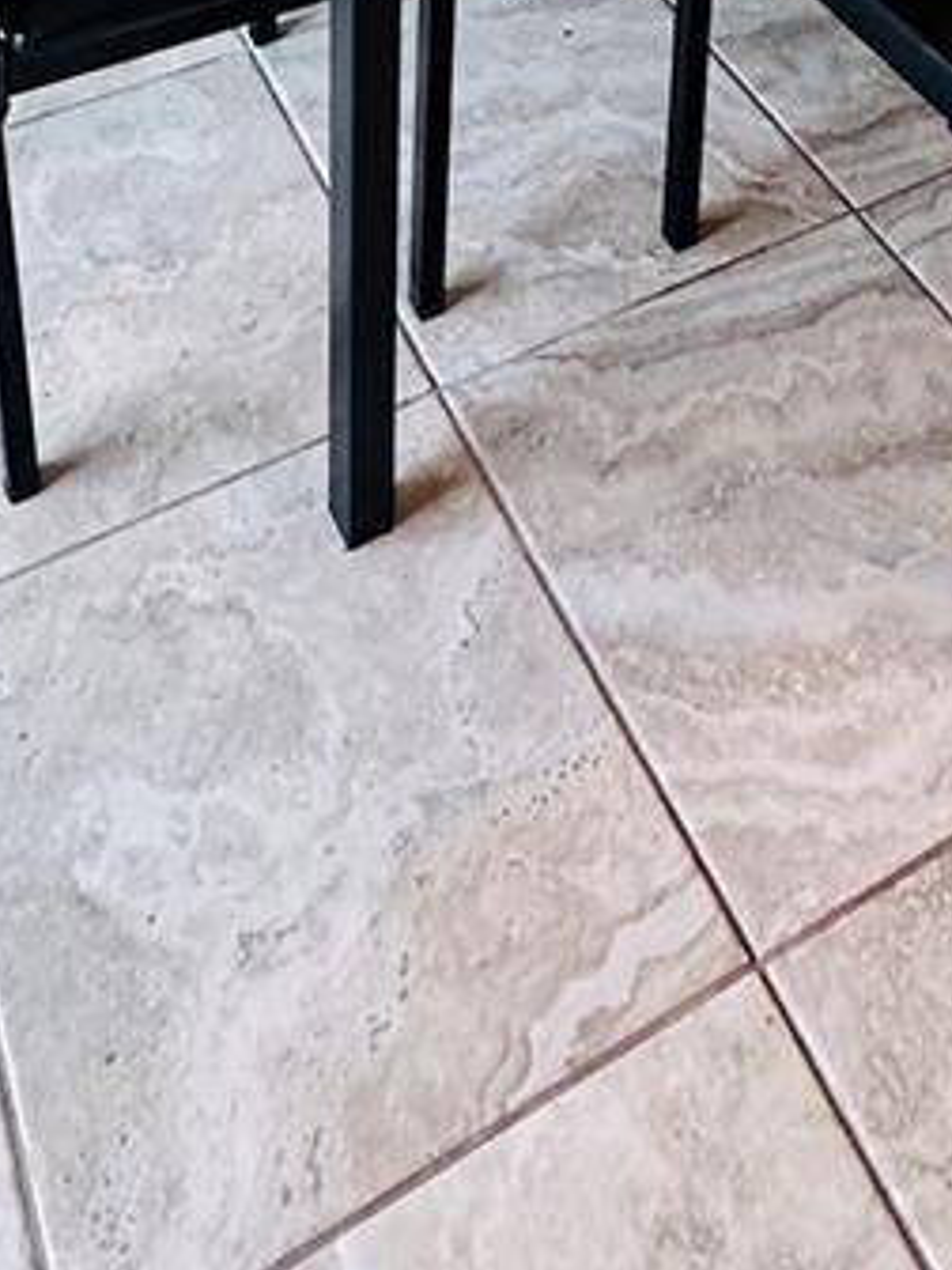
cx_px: 385
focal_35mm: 50
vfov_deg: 23.3
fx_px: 1833
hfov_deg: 29.0
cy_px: -934
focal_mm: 2.22
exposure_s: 1/60
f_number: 2.2
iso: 200
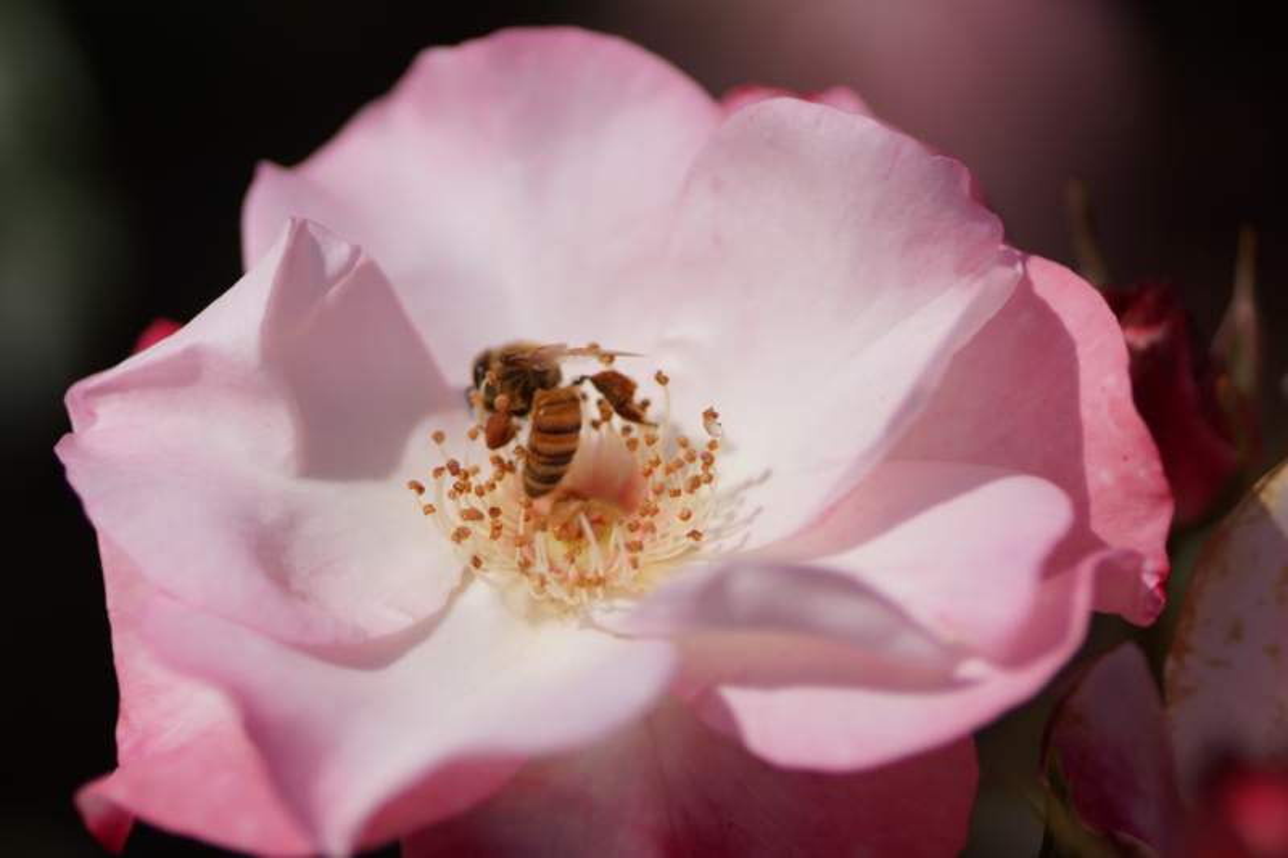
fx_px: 5365
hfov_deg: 13.7
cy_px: 429
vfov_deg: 9.1
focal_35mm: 150
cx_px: 644
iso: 100
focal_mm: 100
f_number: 2.8
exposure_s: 1/4000
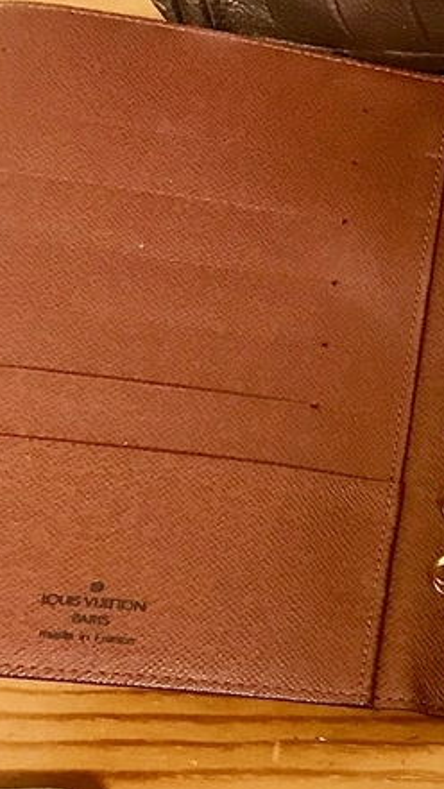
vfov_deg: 24.8
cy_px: 719
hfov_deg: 11.9
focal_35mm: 83
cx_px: 1046
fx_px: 1738
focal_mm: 3.99
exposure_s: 1/17
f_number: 1.8
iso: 64
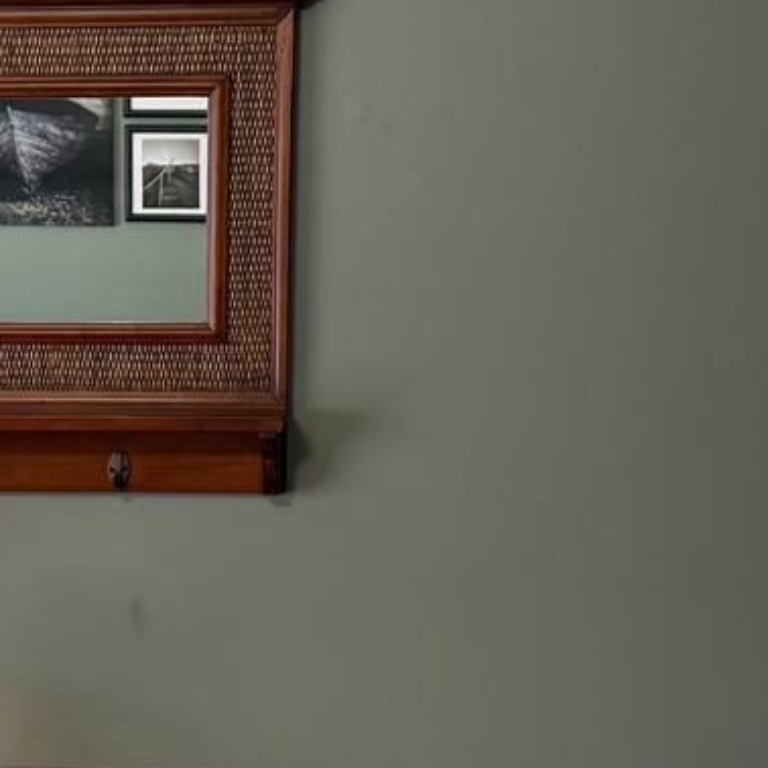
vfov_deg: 15.0
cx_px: 47
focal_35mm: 115
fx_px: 2887
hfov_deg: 15.0
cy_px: 725
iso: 125
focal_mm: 6.76
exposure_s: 1/120
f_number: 1.78
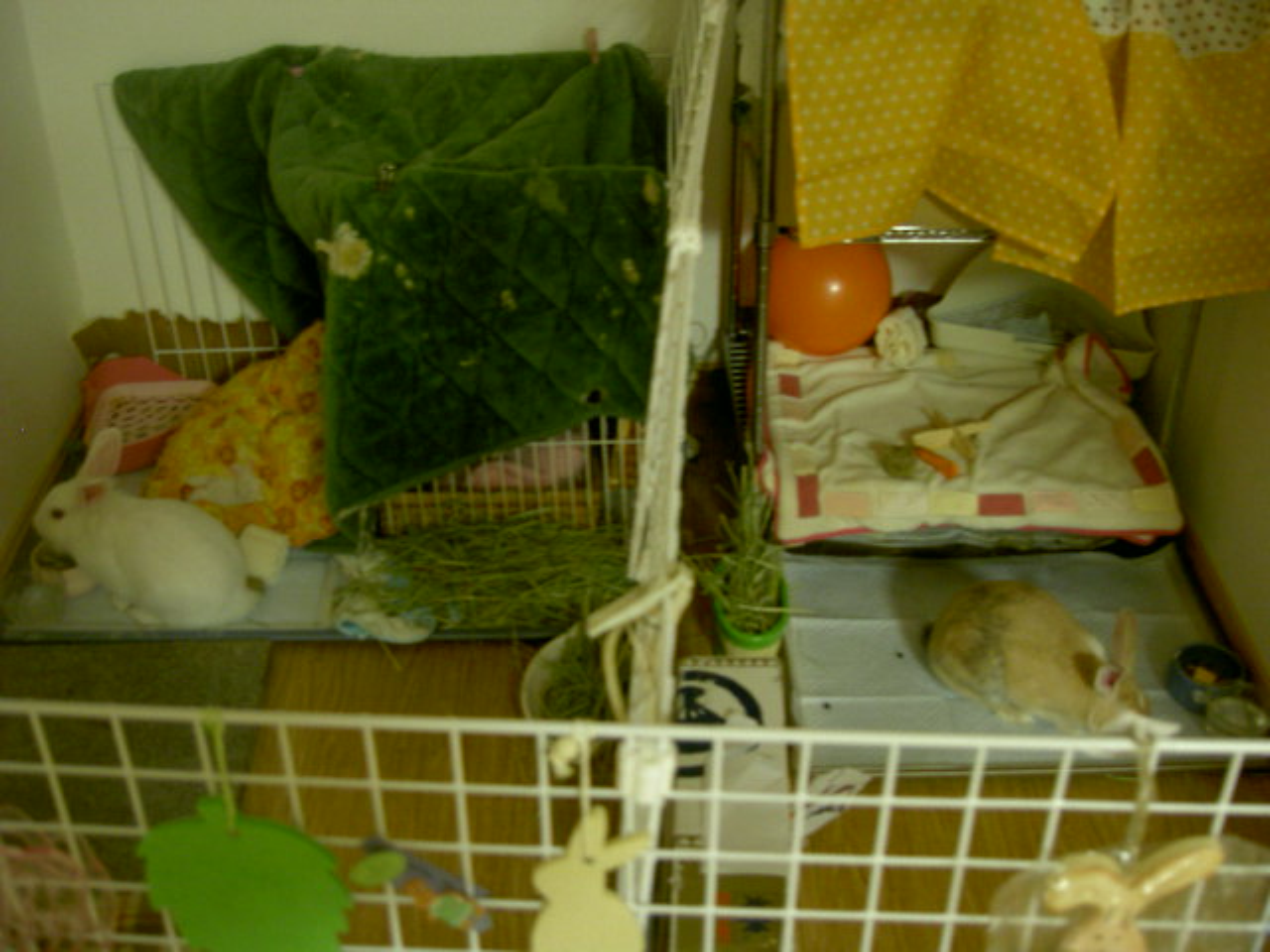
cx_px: 635
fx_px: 1431
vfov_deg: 36.8
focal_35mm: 39
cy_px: 476
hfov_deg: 47.9
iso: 100
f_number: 2.8
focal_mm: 8
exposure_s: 1/8
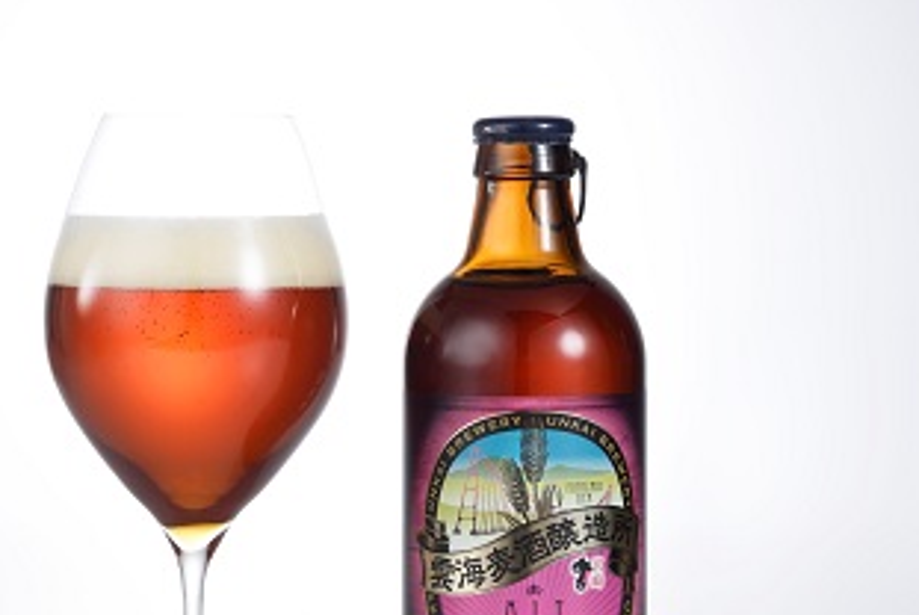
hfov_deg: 15.6
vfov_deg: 10.5
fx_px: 3347
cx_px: 349
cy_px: 405
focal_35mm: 131
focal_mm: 85
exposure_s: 1/125
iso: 64
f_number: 13
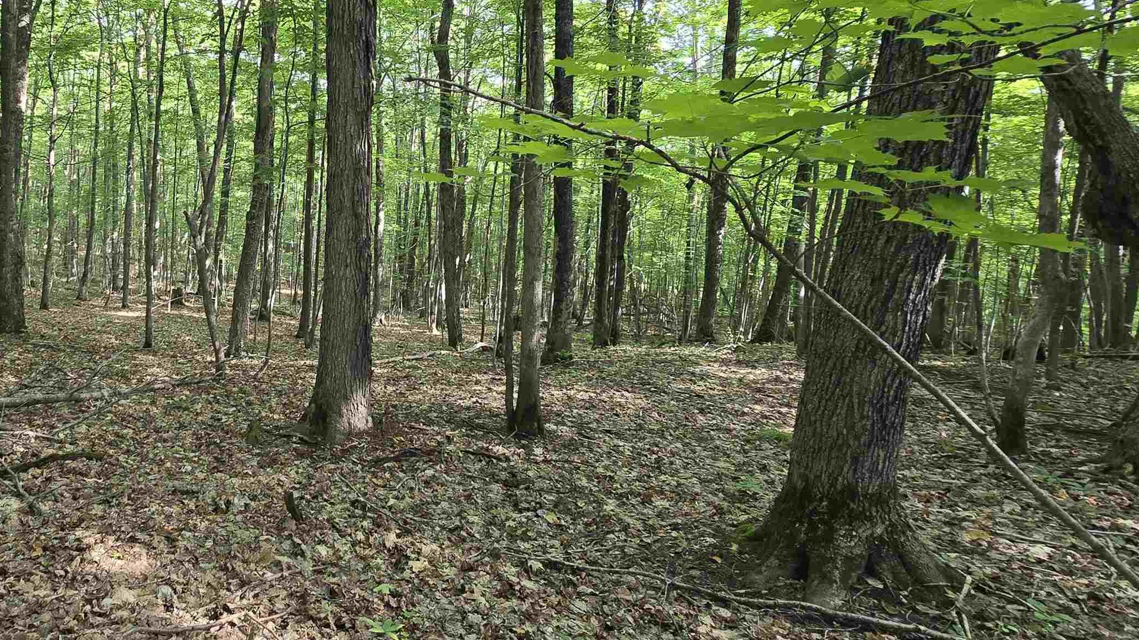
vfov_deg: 52.3
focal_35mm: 21
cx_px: 296
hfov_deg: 78.1
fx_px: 634
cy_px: 202
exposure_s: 1/60
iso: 80
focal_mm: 2.2
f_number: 2.2
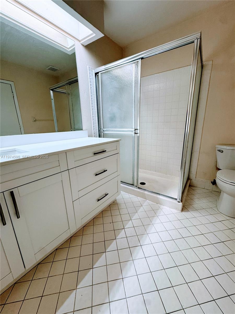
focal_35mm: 14
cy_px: 157
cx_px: 118
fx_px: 127
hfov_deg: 85.7
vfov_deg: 102.1
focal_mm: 2.22
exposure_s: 1/120
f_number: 2.2
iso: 200
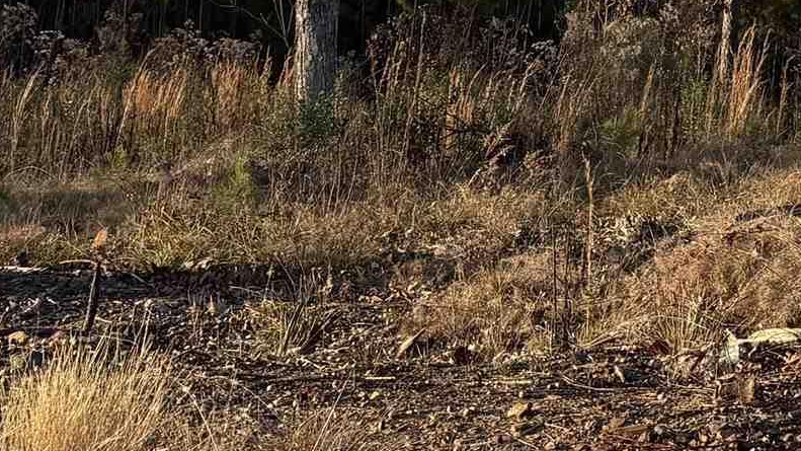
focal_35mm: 110
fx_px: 2336
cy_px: -514
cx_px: 1046
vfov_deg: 10.0
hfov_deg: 18.1
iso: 50
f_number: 1.6
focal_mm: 5.96
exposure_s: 1/1799
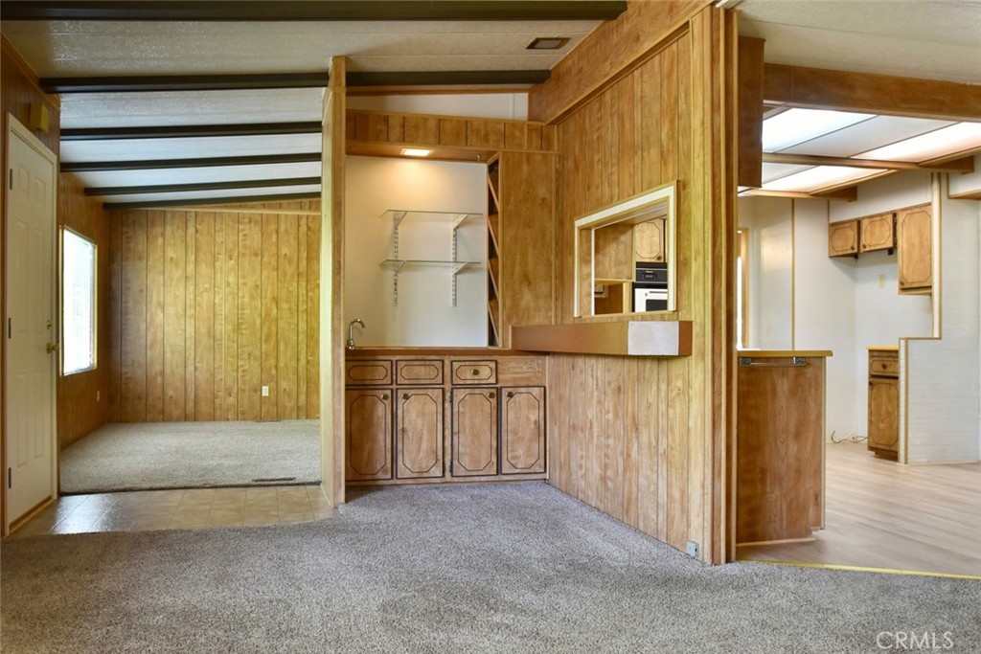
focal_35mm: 30
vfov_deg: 43.6
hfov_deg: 61.9
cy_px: 327
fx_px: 818
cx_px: 490
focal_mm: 20
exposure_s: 1/60
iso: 720
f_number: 4
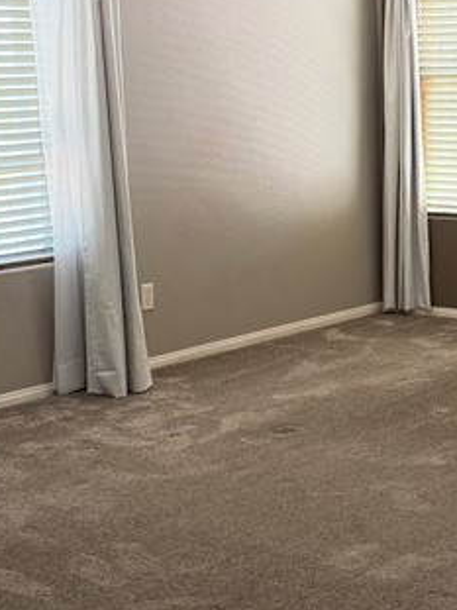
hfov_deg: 18.4
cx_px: 382
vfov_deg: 24.7
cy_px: 286
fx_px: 1392
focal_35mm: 79
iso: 200
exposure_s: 1/120
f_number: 1.78
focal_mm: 6.76
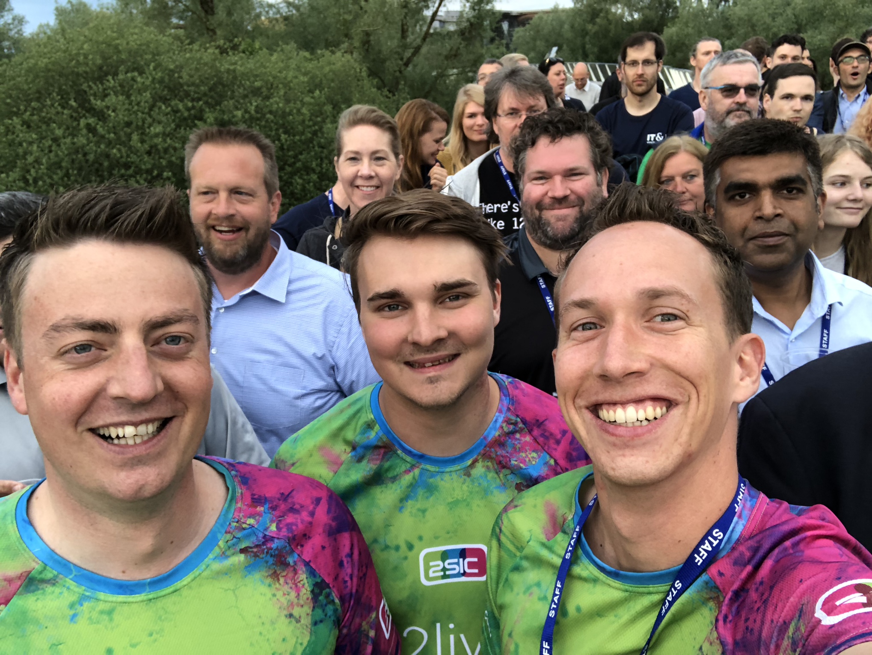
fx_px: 807
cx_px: 436
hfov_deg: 56.8
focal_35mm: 32
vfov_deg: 44.2
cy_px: 328
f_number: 2.2
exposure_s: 1/120
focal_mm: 2.87
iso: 64
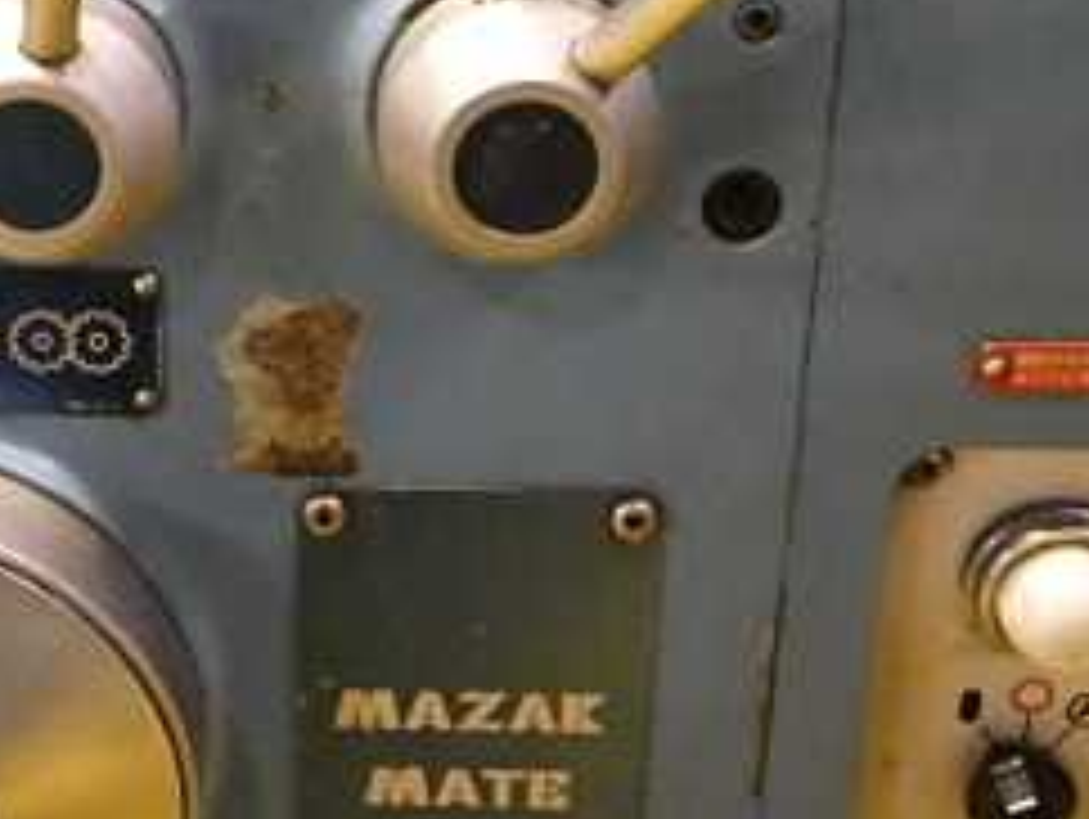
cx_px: 126
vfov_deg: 19.9
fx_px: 2330
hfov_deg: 25.5
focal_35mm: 74
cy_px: 328
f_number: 3.5
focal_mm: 5
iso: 1600
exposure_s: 1/45
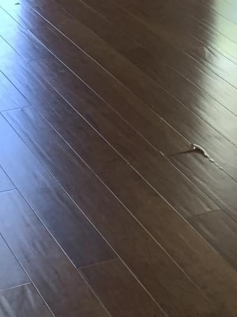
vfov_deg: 15.2
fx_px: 978
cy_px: -301
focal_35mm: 107
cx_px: 69
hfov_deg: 13.8
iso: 200
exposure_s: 1/60
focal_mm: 4.25
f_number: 1.8
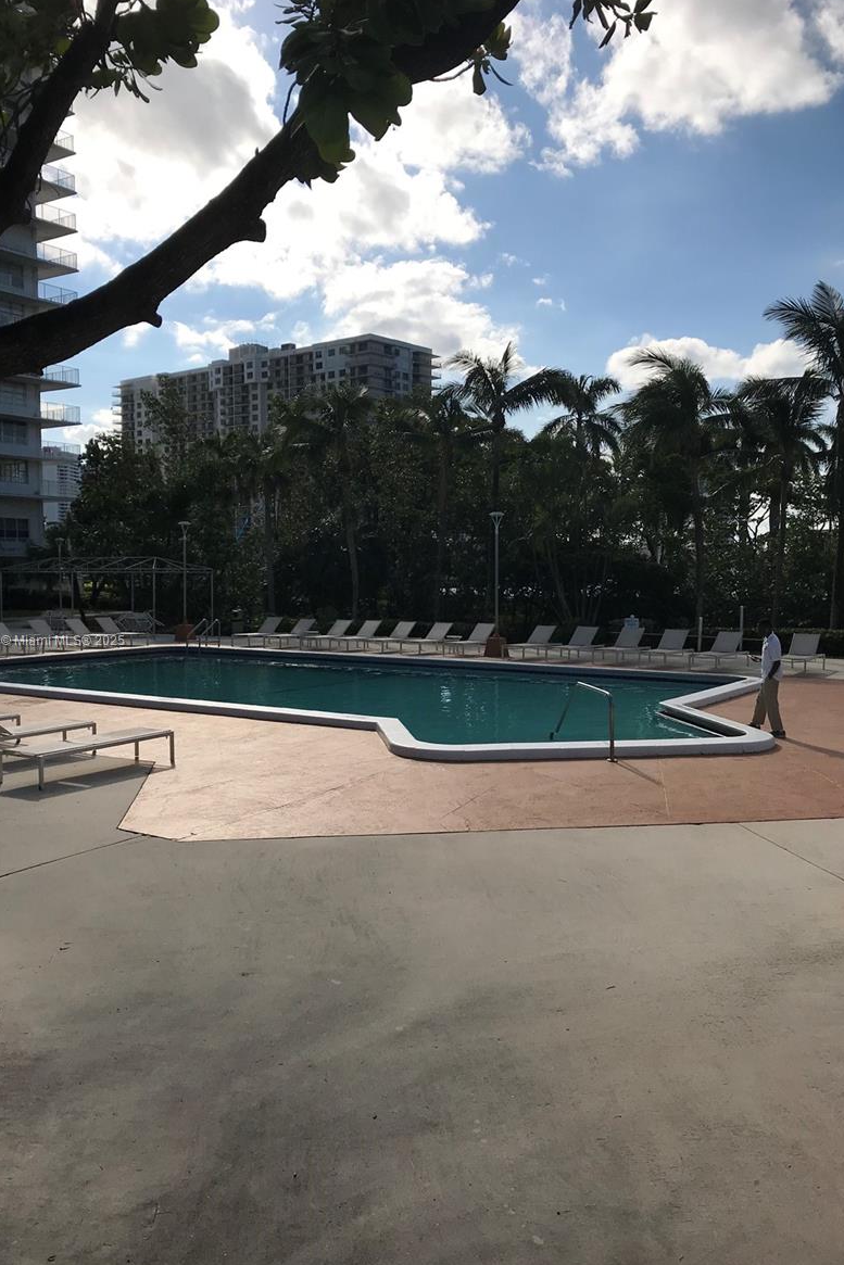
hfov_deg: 43.6
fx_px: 1055
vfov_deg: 61.9
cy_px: 642
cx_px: 415
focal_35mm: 30
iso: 25
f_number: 1.8
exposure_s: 1/5988
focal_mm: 3.99
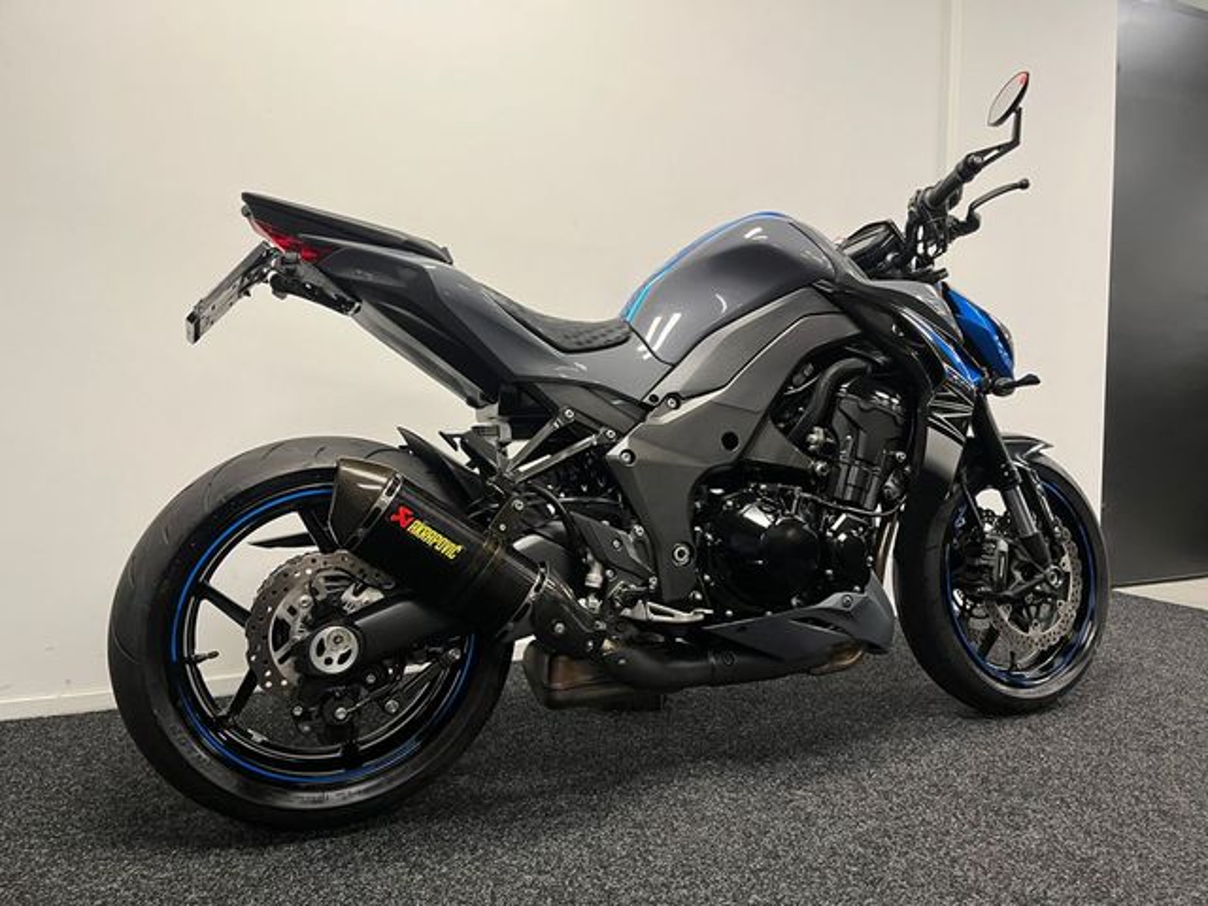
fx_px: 907
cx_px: 604
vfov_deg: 53.1
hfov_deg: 67.3
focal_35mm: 26
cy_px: 453
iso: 100
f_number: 1.6
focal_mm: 5.1
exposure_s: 1/50
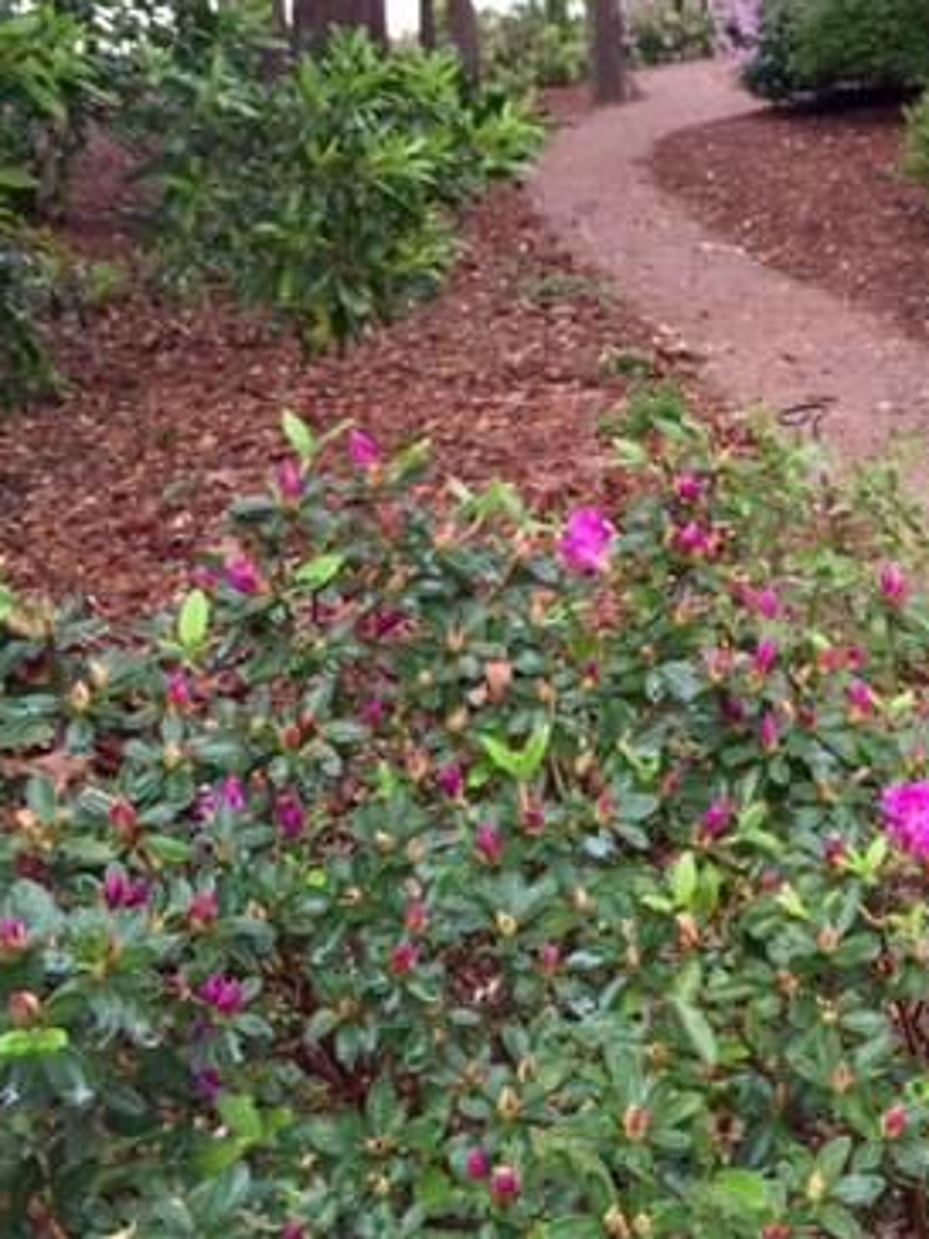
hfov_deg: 27.9
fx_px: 1825
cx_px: 762
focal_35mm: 51
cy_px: 266
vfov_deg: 36.3
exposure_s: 1/30
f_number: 2.2
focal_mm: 4.15
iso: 32
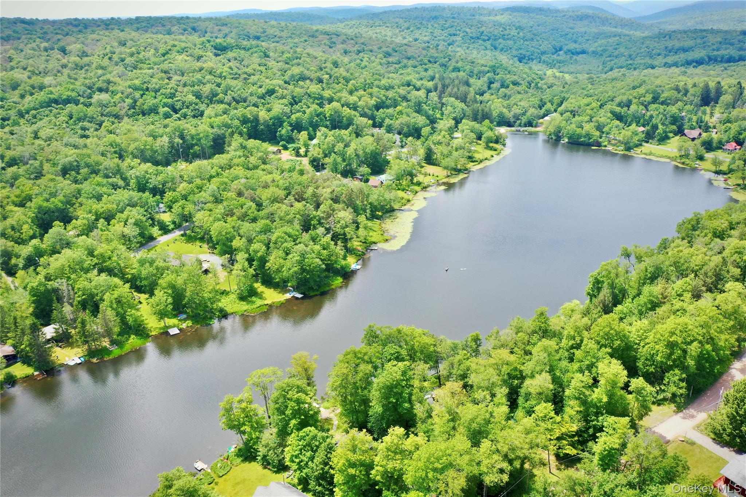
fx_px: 580
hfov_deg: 65.5
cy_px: 248
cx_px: 373
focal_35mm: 28
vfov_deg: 46.4
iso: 100
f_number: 5
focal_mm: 10.26
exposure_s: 1/200
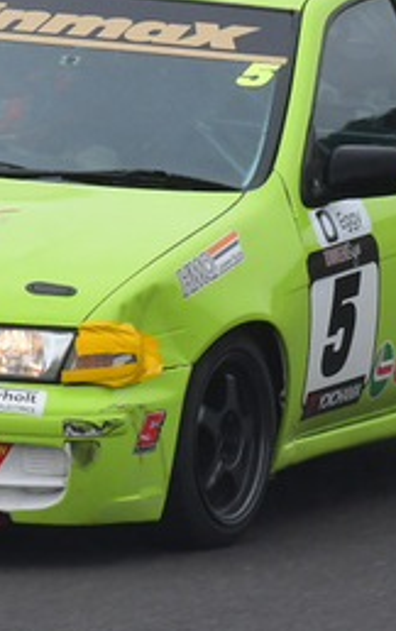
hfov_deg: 0.6
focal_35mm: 2367
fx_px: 40737
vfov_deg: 0.9
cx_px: -44
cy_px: -10
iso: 640
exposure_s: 1/640
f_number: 10
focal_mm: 500
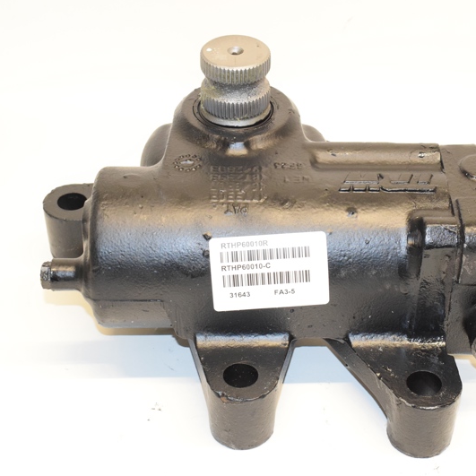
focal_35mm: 73
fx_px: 1136
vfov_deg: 23.7
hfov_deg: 23.6
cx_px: 290
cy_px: 238
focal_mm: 38
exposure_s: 1/200
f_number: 9
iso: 3200
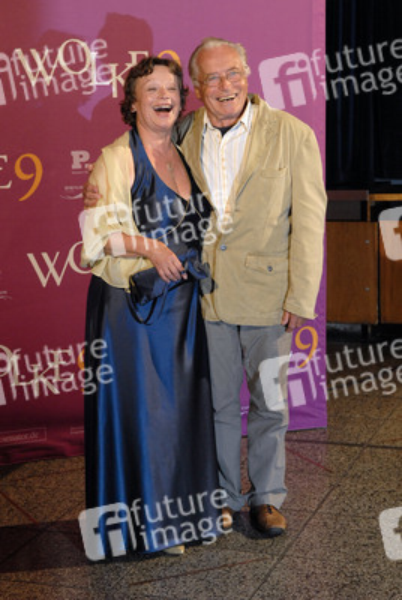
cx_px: 201
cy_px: 300
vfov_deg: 27.0
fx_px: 1252
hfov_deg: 18.2
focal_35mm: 75
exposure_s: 1/125
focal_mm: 50
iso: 800
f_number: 5.6
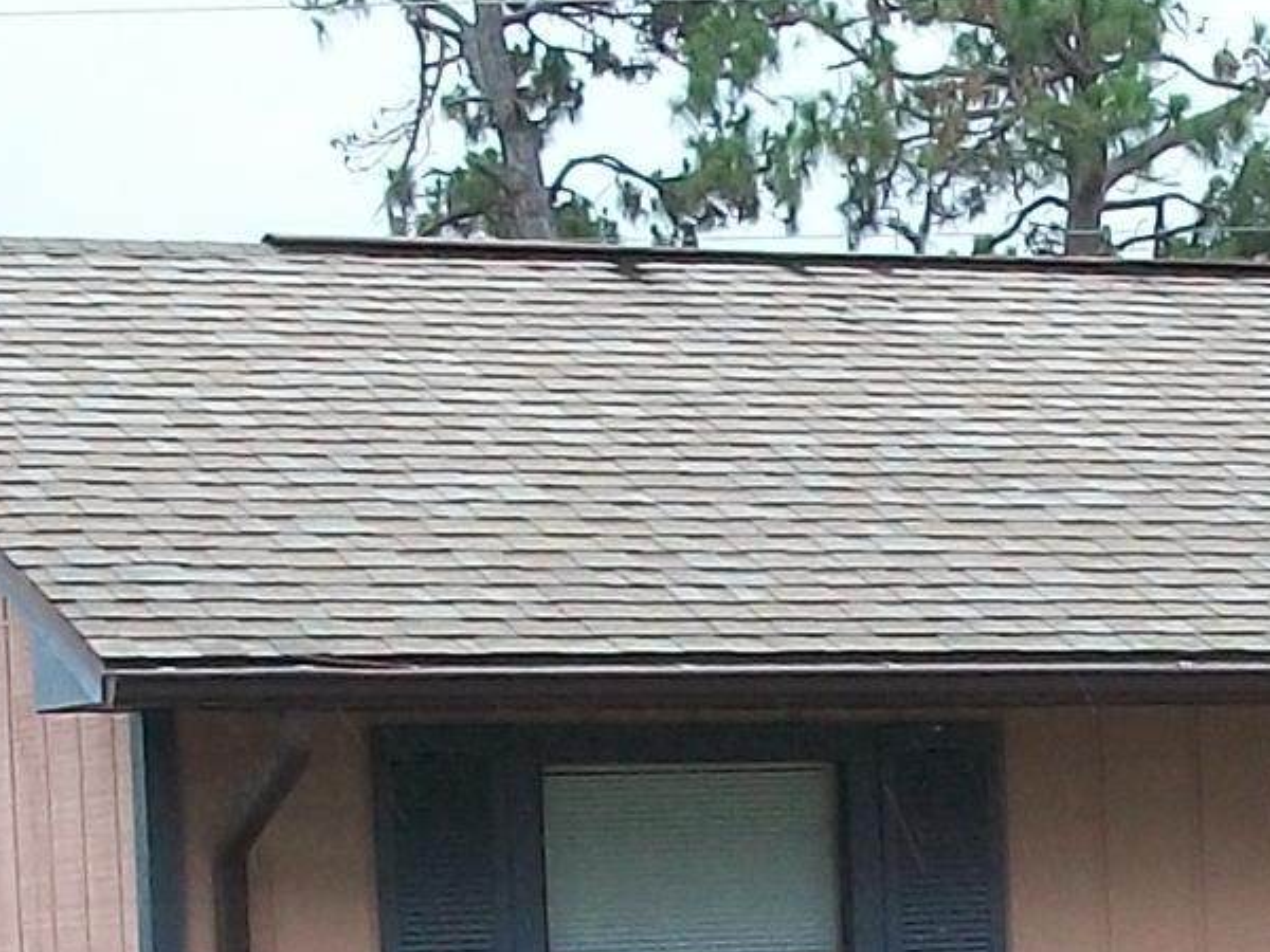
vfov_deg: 9.1
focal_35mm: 160
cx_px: 1253
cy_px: 1392
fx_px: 5870
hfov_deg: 12.2
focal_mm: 5.7
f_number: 5.5
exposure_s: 1/200
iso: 80
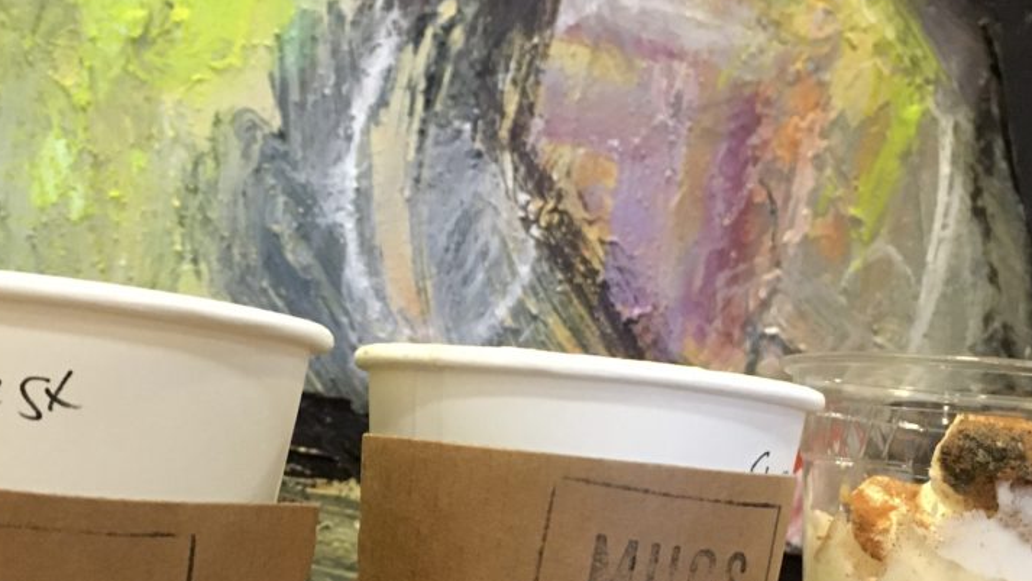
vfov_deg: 22.1
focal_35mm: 54
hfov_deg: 38.4
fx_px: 1478
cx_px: 421
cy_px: 407
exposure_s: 1/15
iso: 250
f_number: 2.2
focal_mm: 4.15
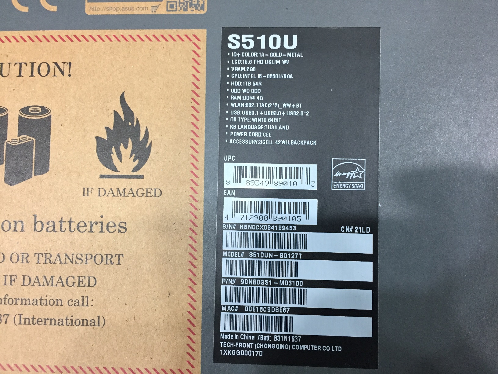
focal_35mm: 29
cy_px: 187
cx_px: 249
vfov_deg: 48.2
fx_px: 417
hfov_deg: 61.7
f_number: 2.2
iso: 200
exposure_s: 1/33
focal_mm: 4.15
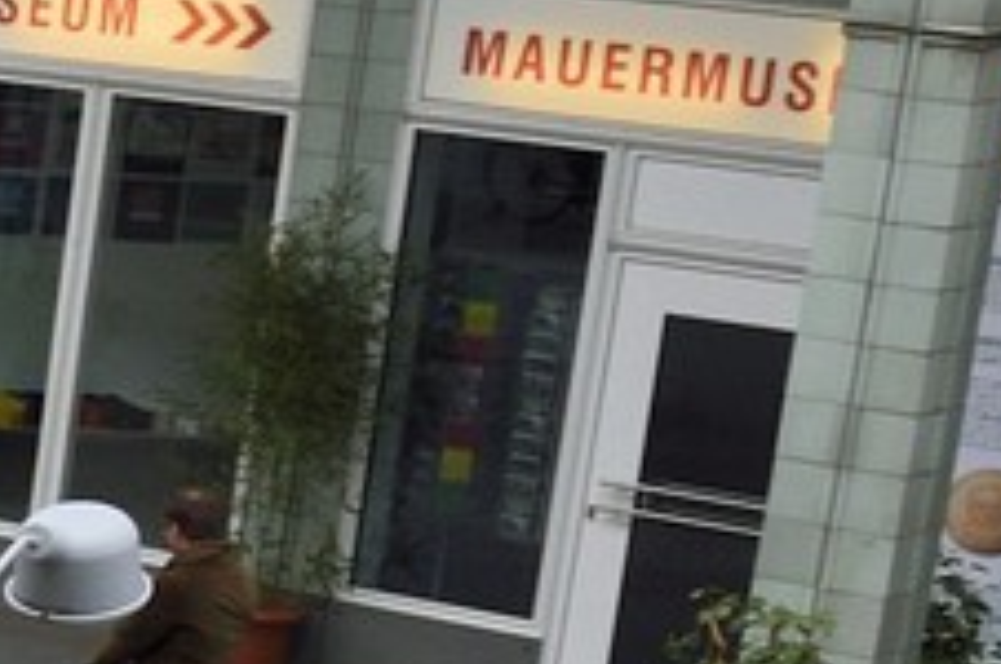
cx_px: -2494
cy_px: 784
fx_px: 4720
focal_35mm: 170
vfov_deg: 8.0
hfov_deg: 8.7
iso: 800
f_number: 6.3
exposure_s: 1/250
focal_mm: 24
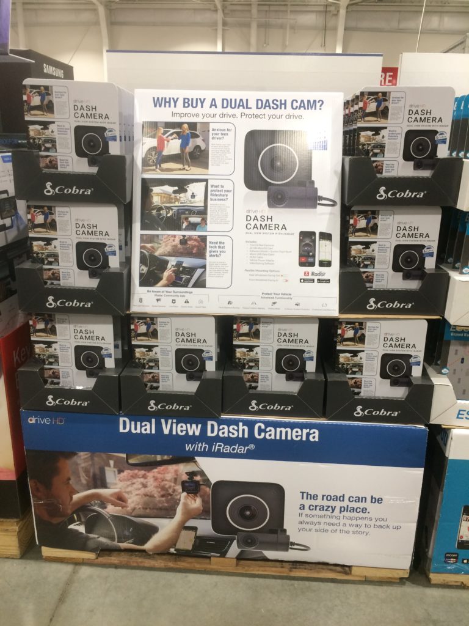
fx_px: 524
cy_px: 313
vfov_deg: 61.7
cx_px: 234
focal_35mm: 29
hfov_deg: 48.2
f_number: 2.2
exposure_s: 1/33
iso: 100
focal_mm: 4.15
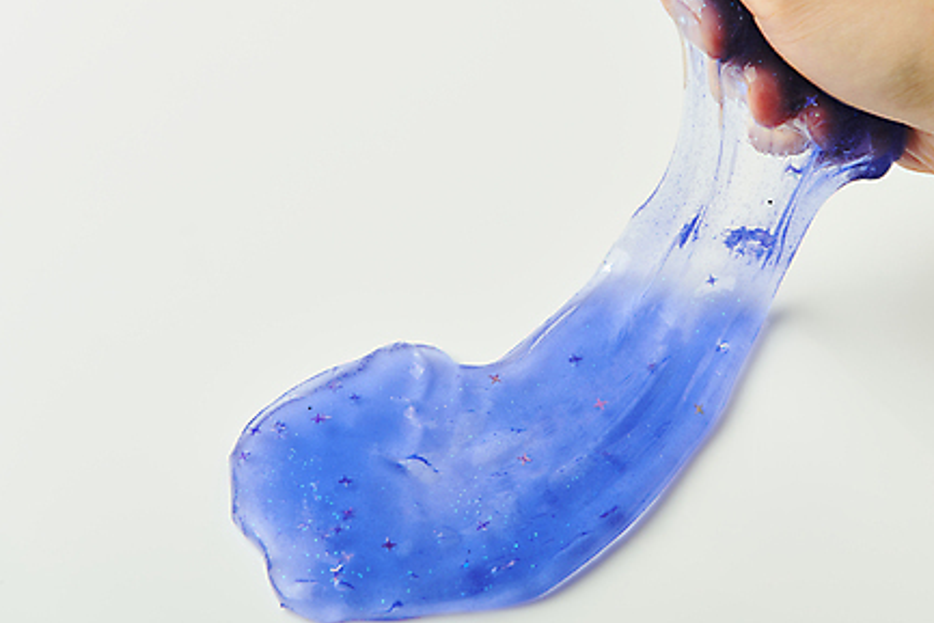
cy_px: 244
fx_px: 2517
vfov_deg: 14.1
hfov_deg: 21.0
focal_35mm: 97
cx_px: 572
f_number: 8
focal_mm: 70
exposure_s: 1/125
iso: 31
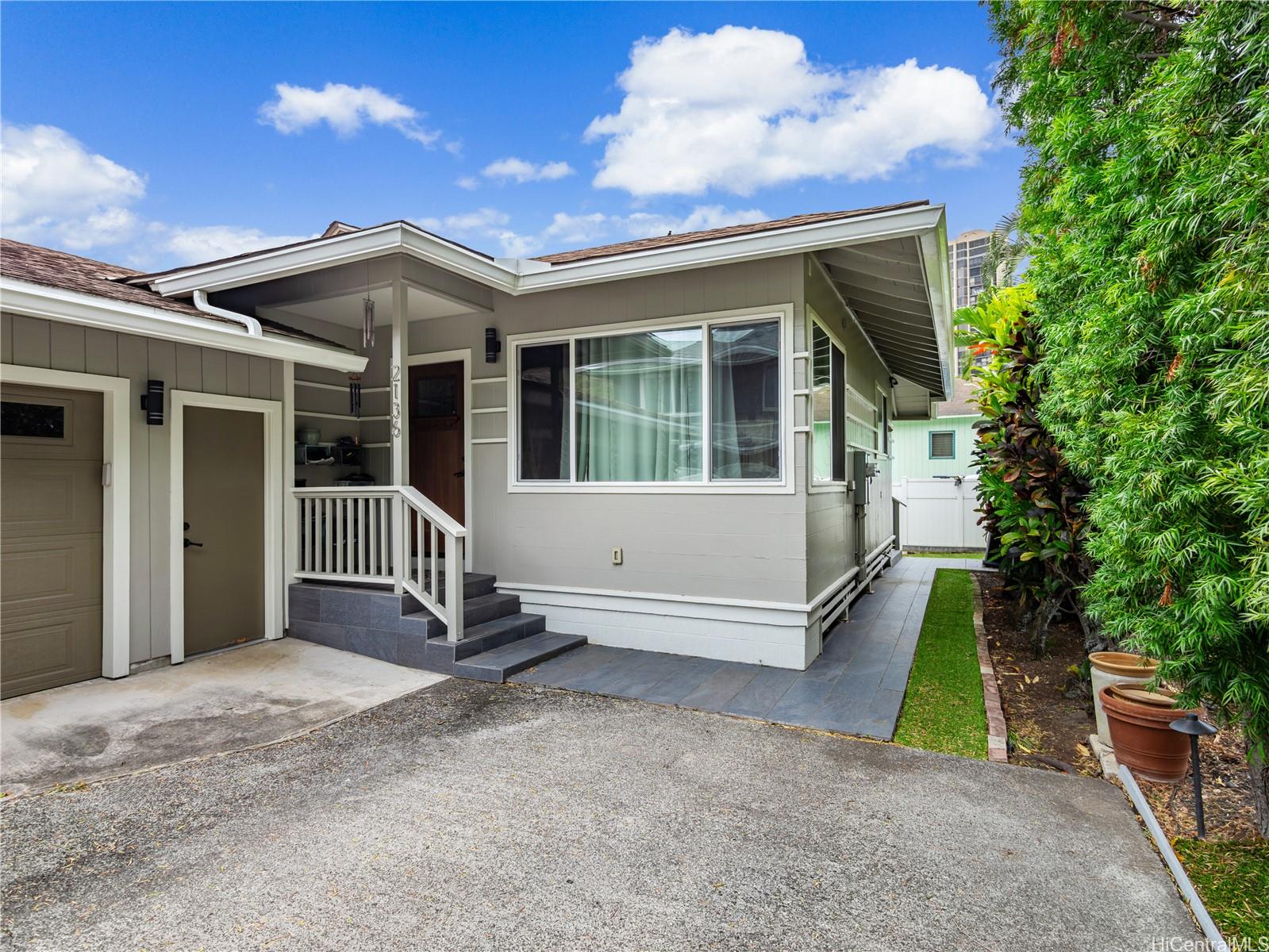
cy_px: 476
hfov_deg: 87.7
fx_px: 660
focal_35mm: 18
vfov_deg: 71.6
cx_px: 634
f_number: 4
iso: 125
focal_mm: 9
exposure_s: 1/1250
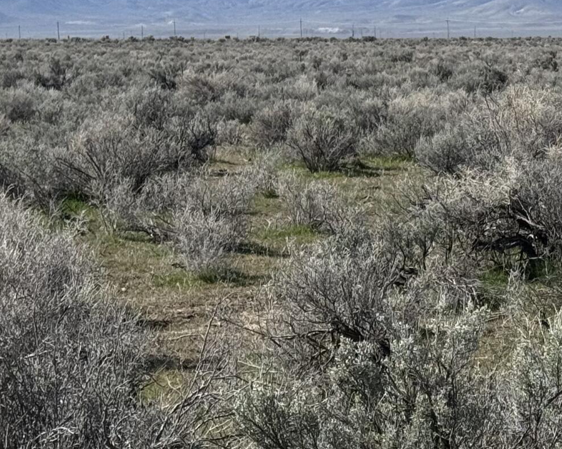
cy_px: 214
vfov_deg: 10.8
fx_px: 2378
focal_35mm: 143
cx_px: 728
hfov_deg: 13.0
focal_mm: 6.76
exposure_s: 1/5848
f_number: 1.78
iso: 64
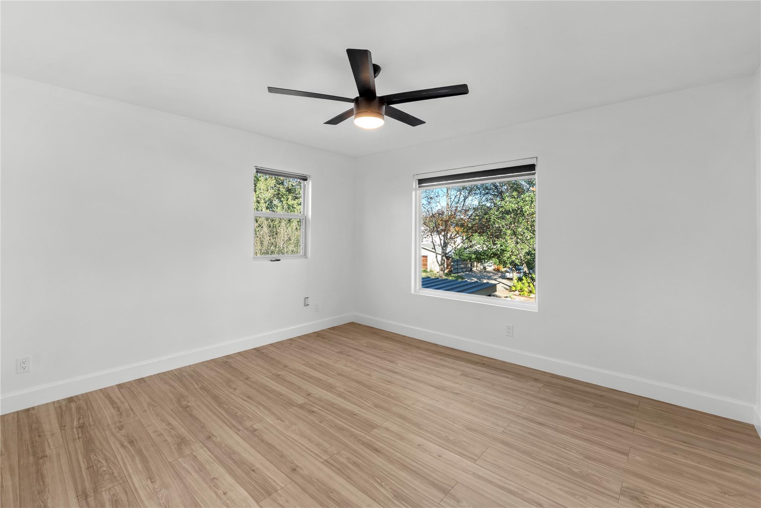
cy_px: 254
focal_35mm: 15
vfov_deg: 77.3
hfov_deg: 100.4
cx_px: 380
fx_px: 317
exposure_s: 1/1.25
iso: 250
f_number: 11
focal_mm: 10
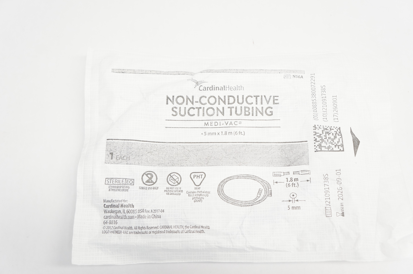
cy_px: 137
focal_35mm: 45
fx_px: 516
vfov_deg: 29.8
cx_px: 206
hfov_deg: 43.6
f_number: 5.6
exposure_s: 1/80
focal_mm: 30
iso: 800
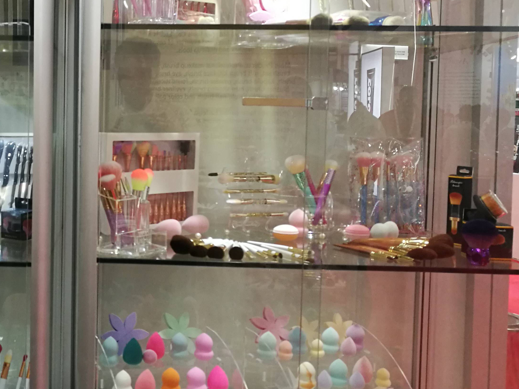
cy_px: 156
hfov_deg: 37.2
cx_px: 85
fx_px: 735
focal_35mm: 49
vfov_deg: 29.6
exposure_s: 1/33.3
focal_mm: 4.5
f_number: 2.2
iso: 200
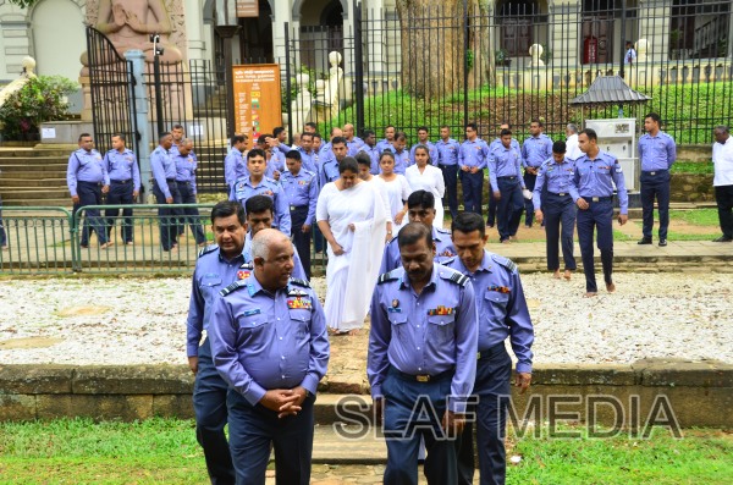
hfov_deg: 41.2
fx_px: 975
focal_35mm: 48
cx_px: 366
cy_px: 242
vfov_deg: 27.9
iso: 320
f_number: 6.3
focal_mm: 32
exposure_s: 1/100
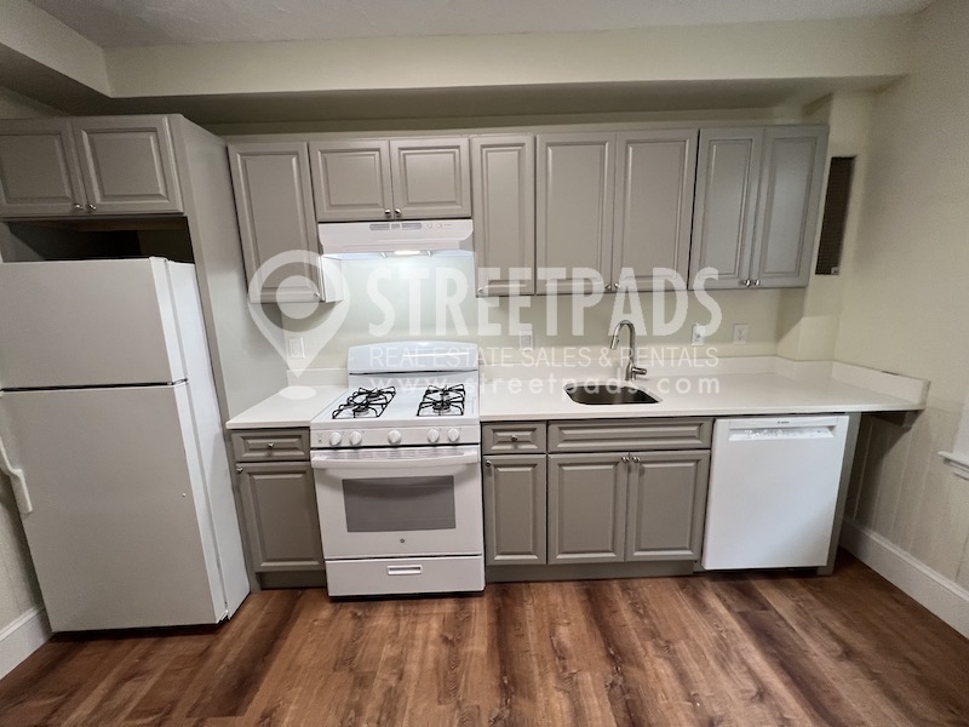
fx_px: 364
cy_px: 364
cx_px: 484
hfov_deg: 106.2
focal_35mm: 13
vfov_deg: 89.9
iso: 160
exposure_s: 1/120
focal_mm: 1.57
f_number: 1.8
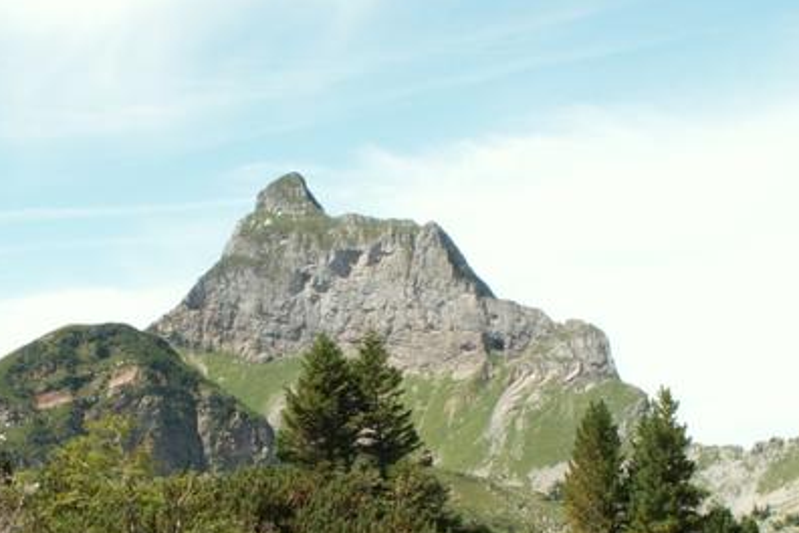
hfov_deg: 22.7
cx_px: 250
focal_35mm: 89
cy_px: 460
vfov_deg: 15.2
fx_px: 1975
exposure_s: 1/80
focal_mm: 8.77
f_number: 8
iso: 50
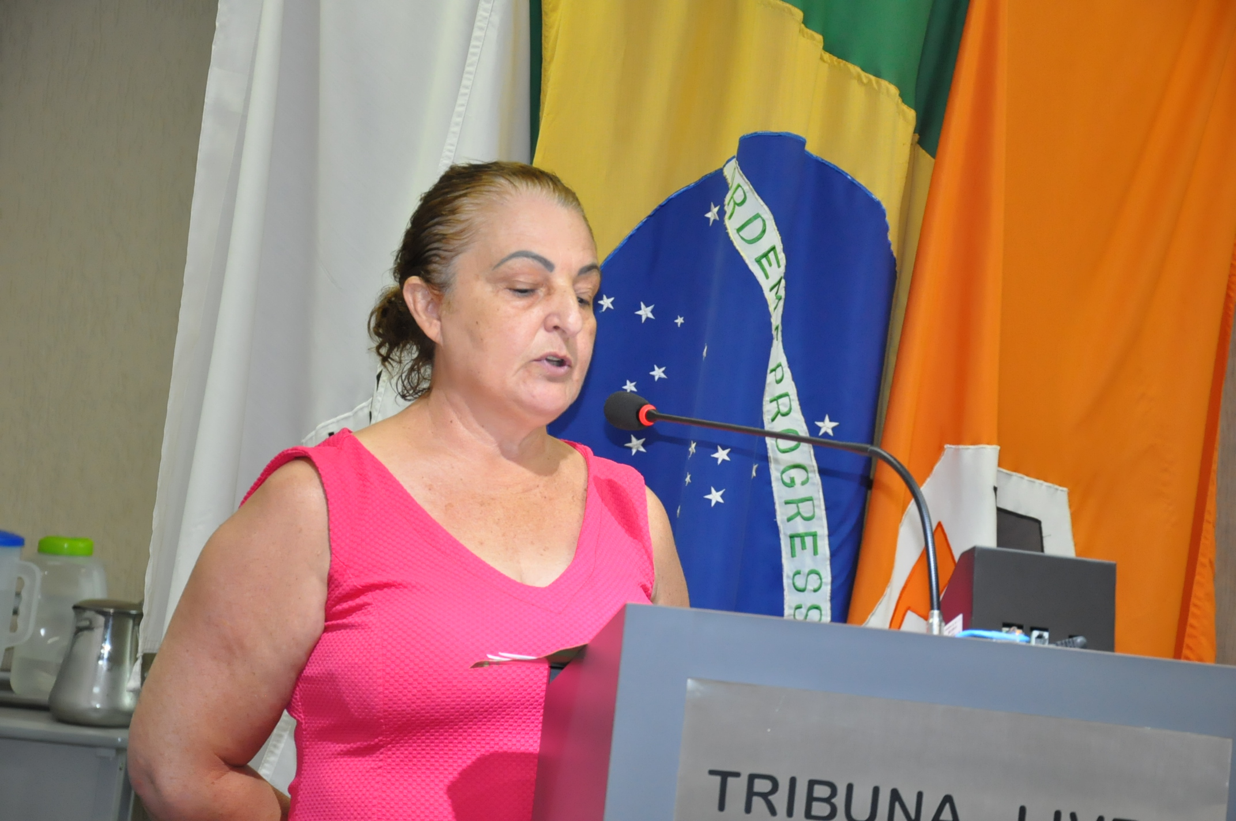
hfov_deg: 20.6
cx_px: 618
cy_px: 410
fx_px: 3395
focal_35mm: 99
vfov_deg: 13.8
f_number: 5.3
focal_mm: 66
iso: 2000
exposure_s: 1/80
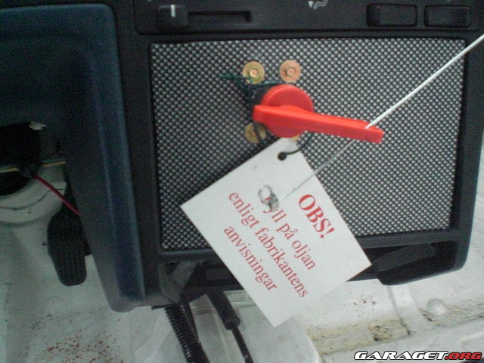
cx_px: 242
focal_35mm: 36
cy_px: 182
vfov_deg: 39.7
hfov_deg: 51.4
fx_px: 503
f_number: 3.1
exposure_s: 1/80
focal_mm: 6.3
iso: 800
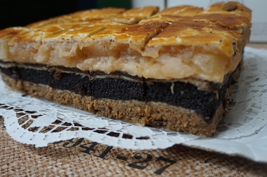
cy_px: 88
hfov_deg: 62.0
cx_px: 134
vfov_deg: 43.5
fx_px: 222
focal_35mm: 30
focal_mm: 20
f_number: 4
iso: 500
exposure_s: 1/60
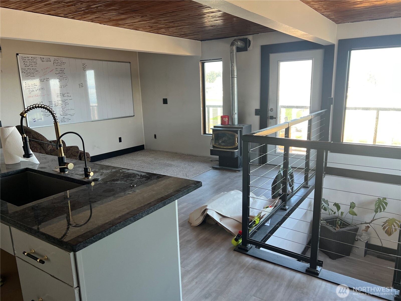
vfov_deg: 53.1
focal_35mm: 26
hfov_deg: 67.3
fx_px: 301
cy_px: 150
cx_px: 200
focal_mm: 5.7
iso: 64
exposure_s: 1/121
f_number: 1.5
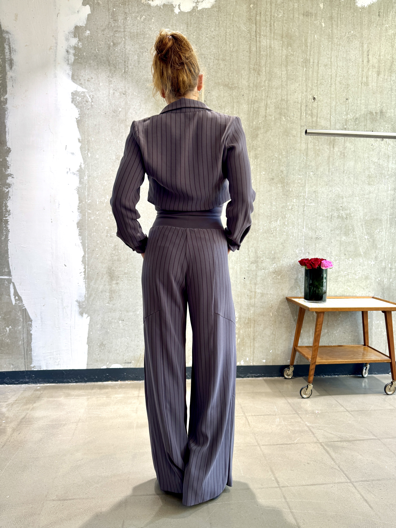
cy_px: 264
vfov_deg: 71.6
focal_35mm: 24
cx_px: 198
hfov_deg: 56.8
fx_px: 366
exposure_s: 1/121
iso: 100
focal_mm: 6.76
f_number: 1.78
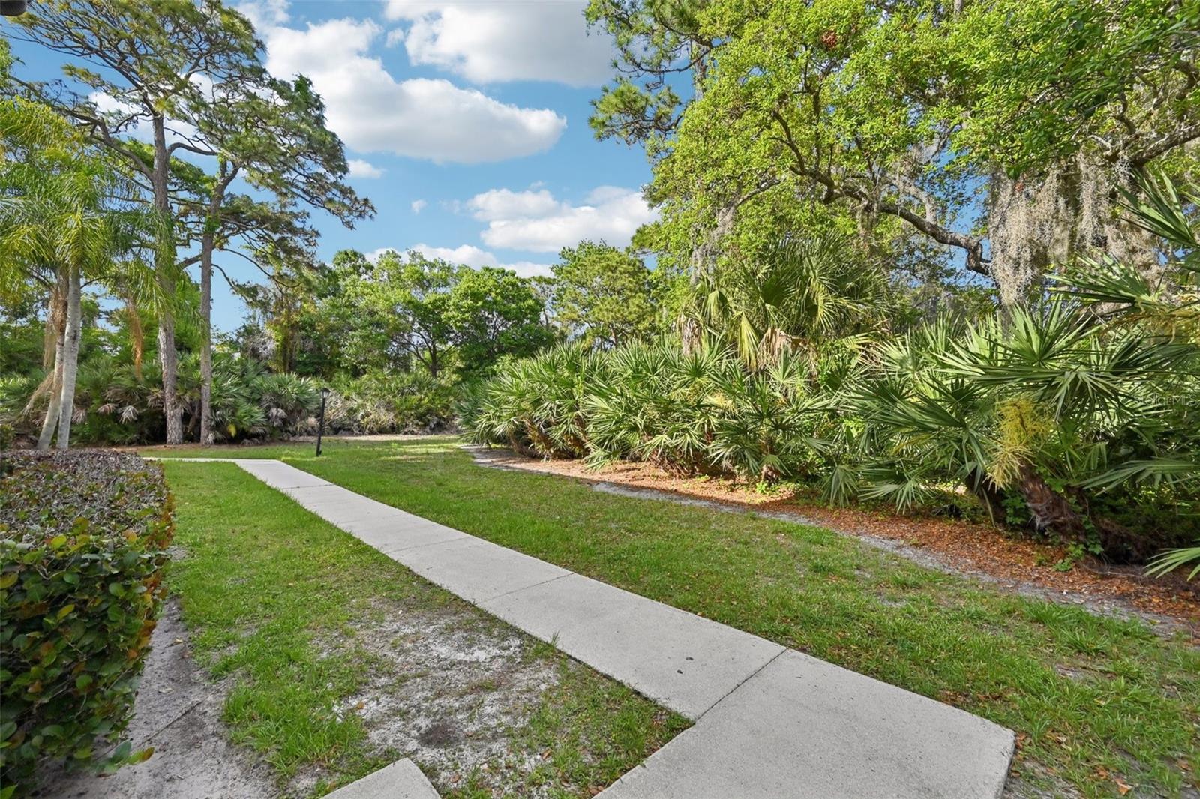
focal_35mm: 14
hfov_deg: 104.3
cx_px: 600
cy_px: 400
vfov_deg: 81.2
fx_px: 467
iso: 2500
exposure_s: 1/2500
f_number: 8
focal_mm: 14
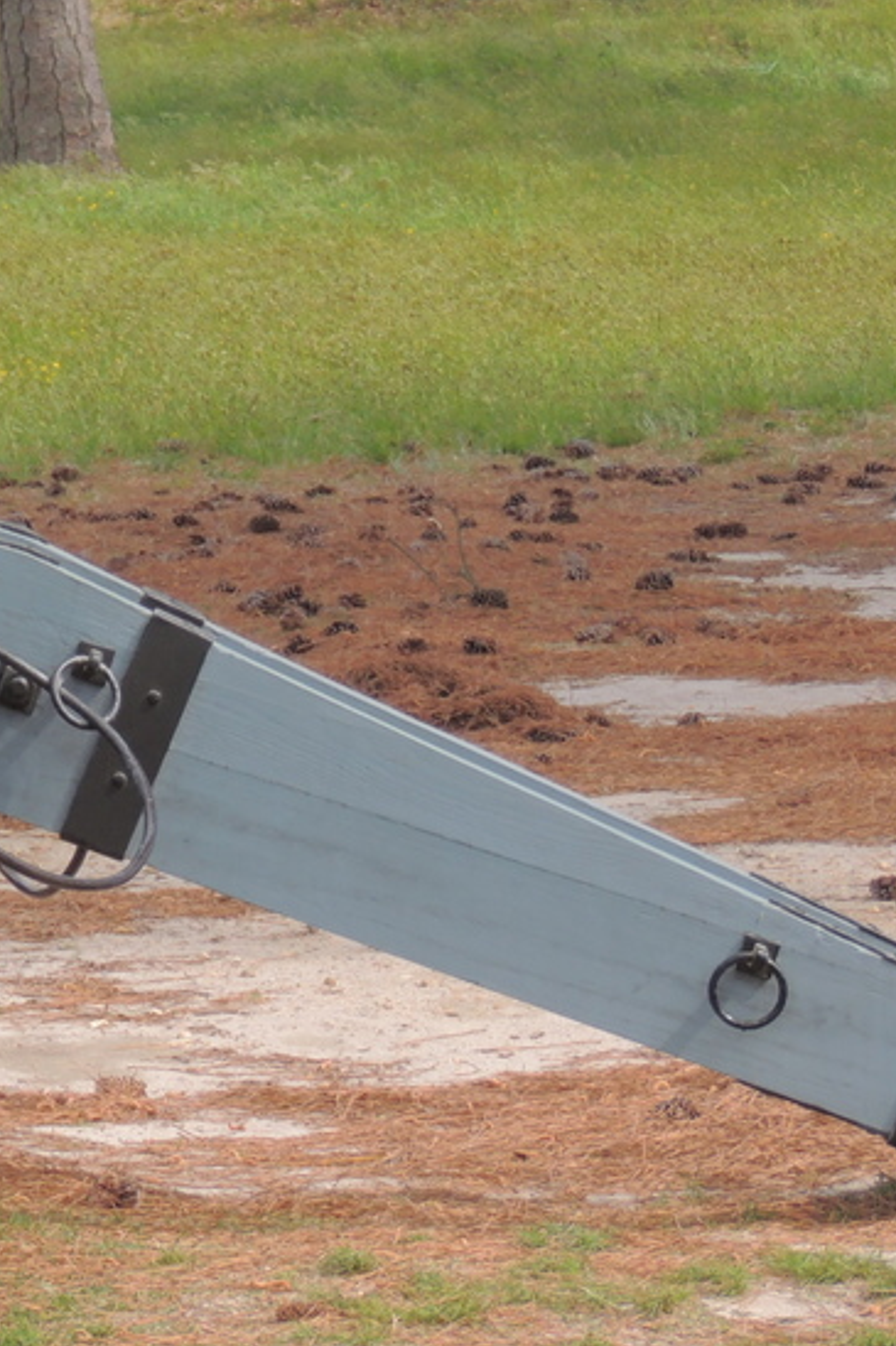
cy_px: 725
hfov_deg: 5.4
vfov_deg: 8.1
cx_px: -253
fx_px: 9525
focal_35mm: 255
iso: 100
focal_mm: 18.7
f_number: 4.2
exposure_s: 1/320
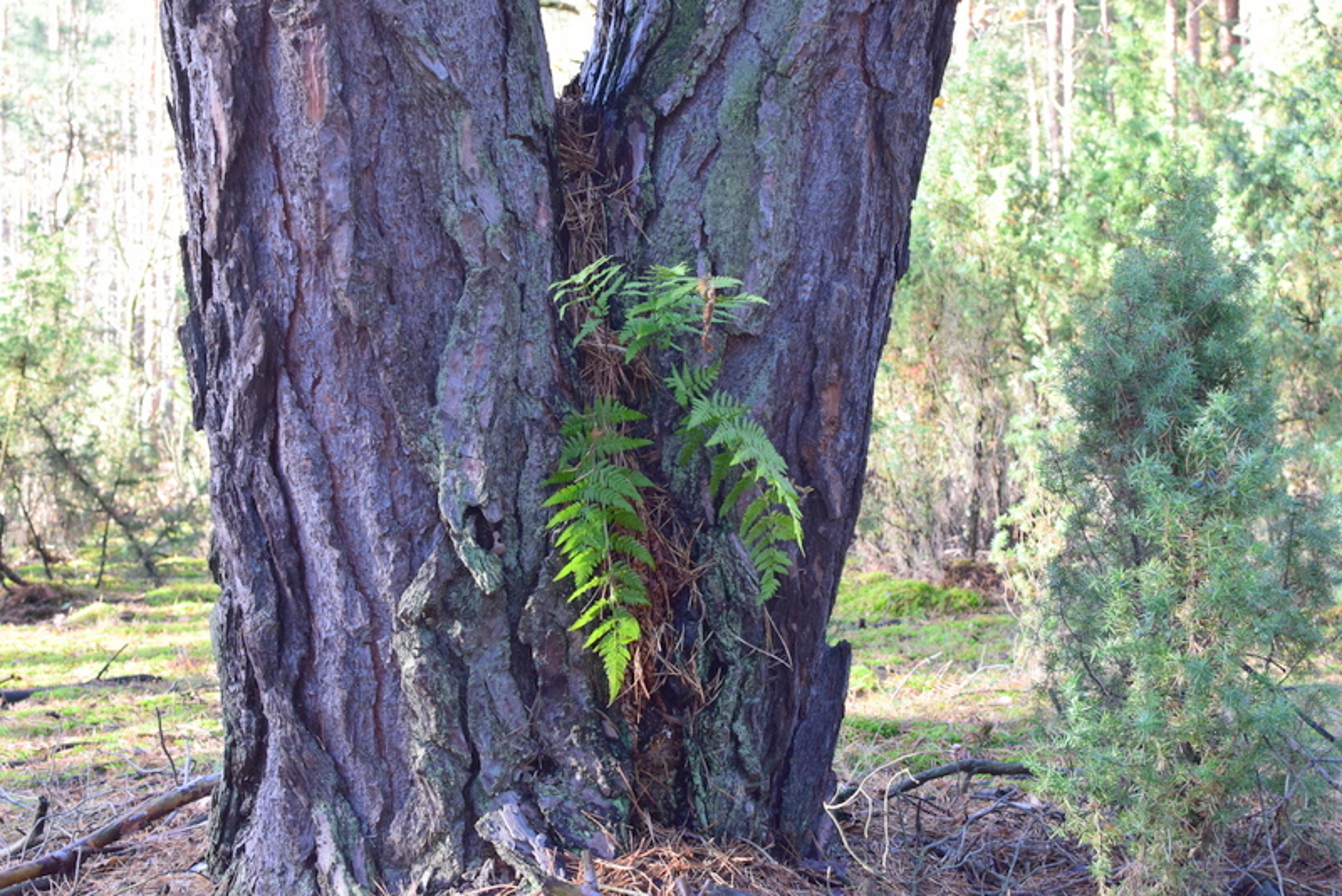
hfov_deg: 37.8
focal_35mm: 52
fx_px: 1958
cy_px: 448
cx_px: 671
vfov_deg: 25.8
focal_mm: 35
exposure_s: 1/60
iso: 1250
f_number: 8
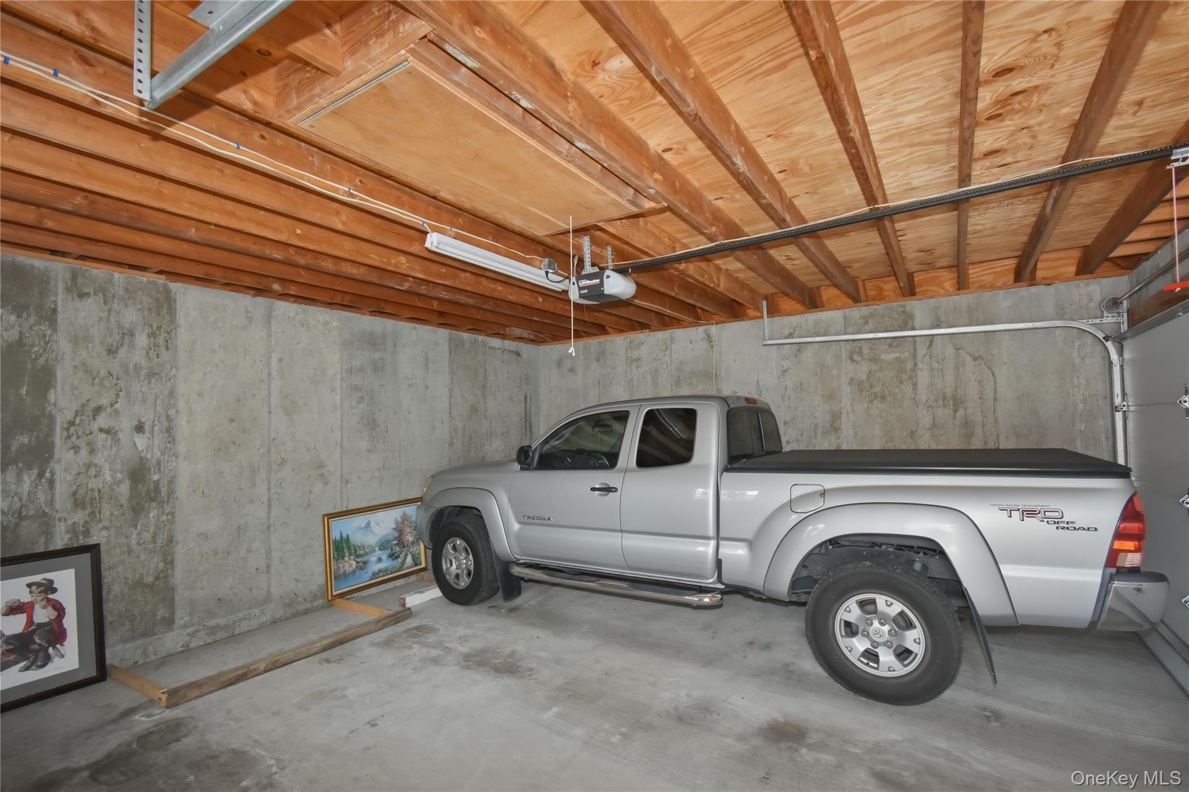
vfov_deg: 77.3
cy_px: 396
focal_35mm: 15
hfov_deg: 100.4
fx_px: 495
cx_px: 594
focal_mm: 10
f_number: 4.5
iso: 800
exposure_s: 1/60
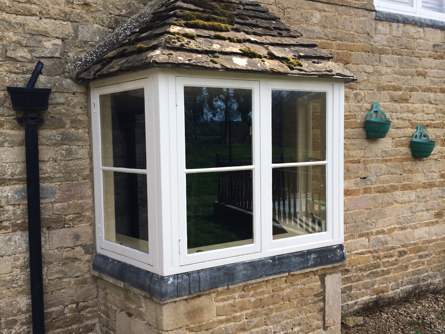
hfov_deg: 60.0
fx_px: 386
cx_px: 222
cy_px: 167
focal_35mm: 30
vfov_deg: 46.8
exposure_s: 1/1140
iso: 32
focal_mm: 4.12
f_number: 2.2
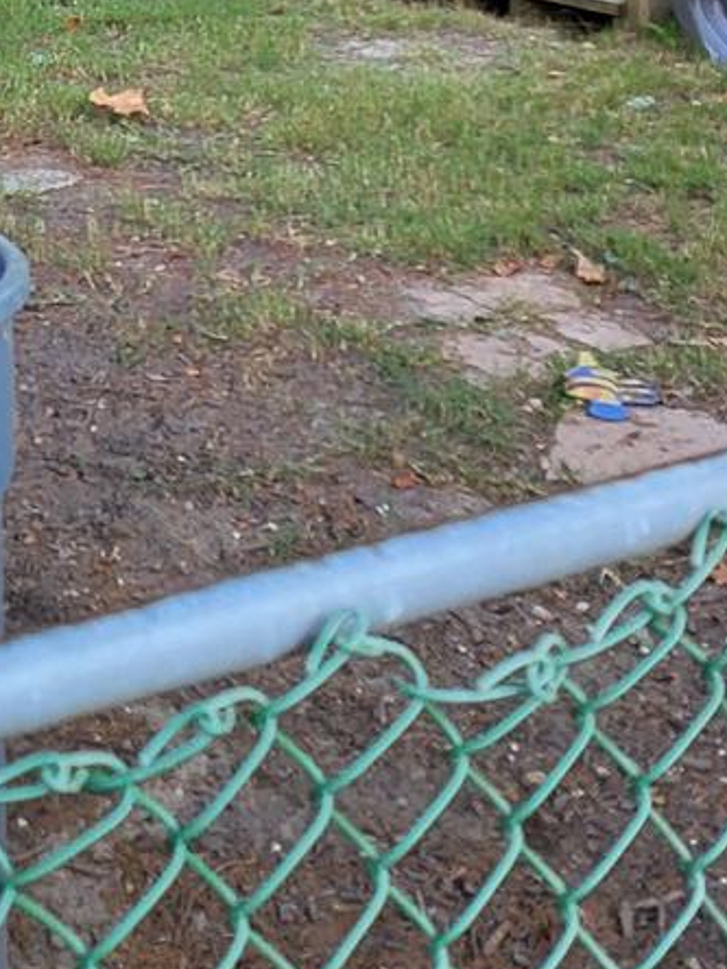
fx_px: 2324
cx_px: -308
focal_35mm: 83
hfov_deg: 16.5
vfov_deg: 21.8
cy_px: -194
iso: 200
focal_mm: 5
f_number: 1.8
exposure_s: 1/120
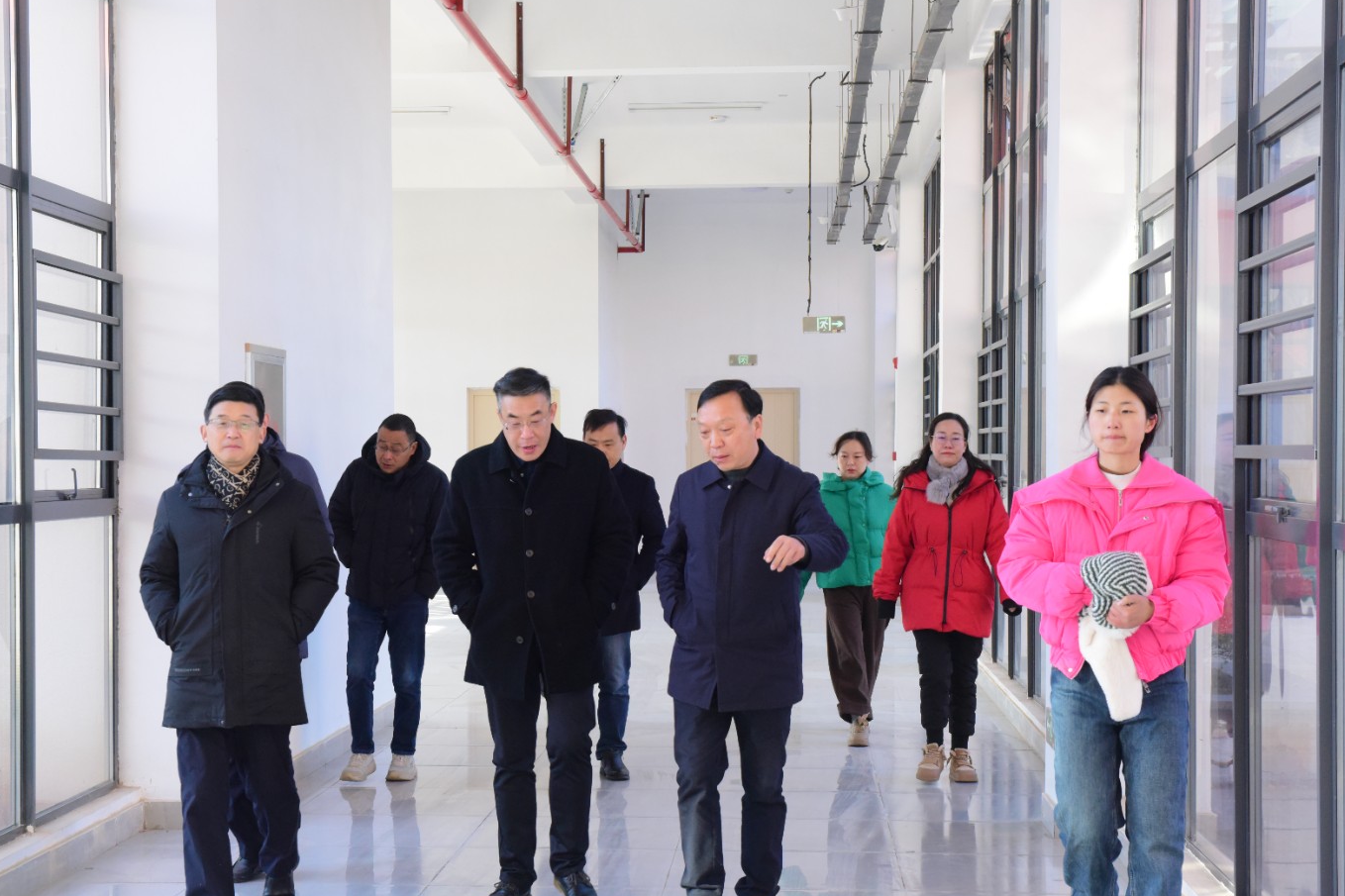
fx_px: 2465
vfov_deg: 20.6
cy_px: 498
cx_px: 598
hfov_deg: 30.5
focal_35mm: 66
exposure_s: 1/250
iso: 2500
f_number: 8
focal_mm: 56
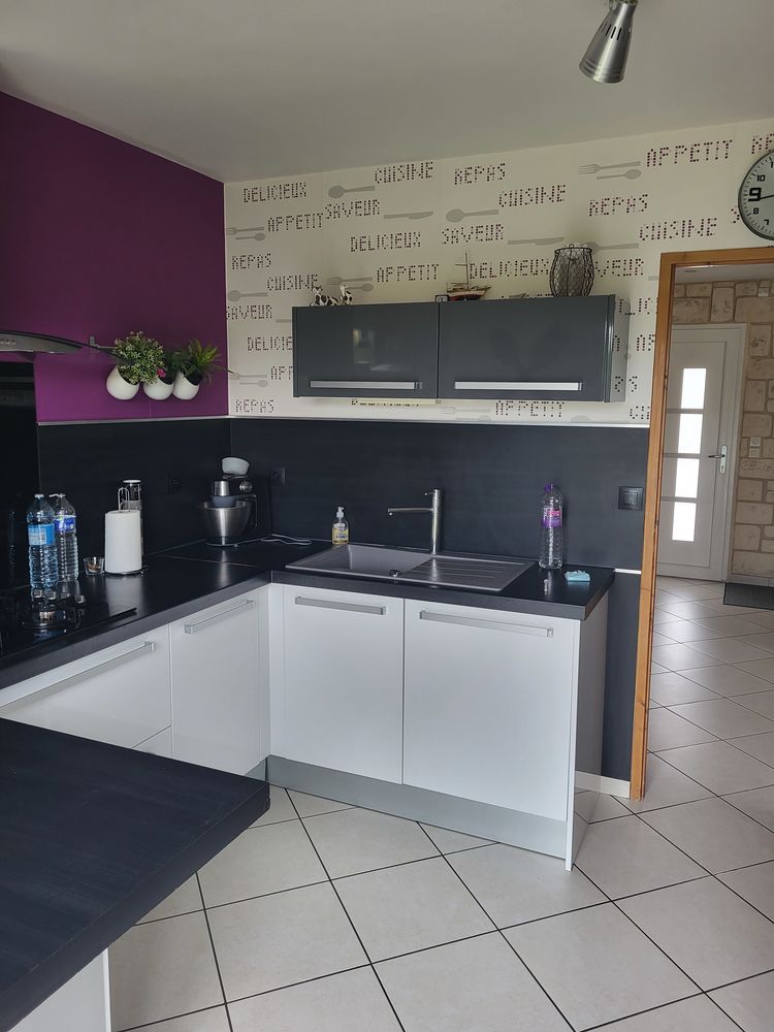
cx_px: 387
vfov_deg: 67.3
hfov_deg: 53.1
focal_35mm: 26
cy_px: 516
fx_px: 775
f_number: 1.8
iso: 100
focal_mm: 5.4
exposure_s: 1/100
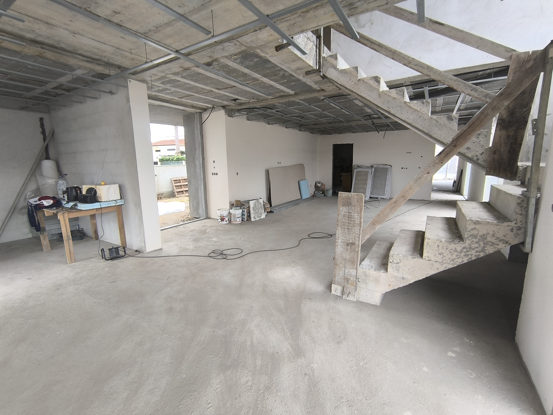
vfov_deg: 78.1
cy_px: 208
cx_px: 276
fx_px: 256
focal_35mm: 16
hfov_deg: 94.5
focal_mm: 1.65
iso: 50
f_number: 2.2
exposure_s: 1/50
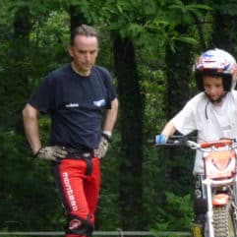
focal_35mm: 617
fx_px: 4779
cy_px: 206
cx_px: 287
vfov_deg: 2.8
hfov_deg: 2.8
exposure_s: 1/320
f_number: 4.9
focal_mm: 47
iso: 400
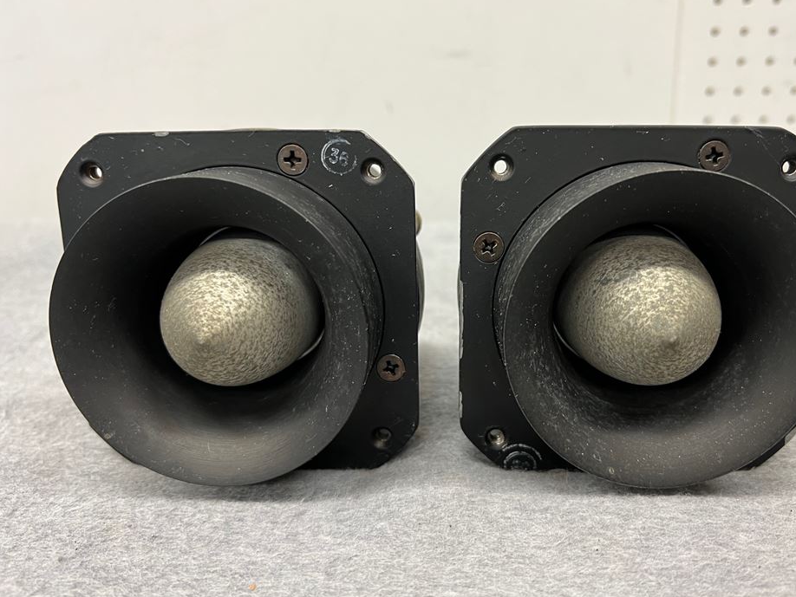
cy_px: 273
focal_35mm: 29
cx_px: 443
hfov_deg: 61.5
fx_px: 667
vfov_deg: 48.2
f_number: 1.5
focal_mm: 5.7
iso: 80
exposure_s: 1/50
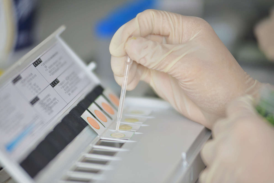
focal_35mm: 200
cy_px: 92
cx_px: 137
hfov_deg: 10.3
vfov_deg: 6.9
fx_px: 1522
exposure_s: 1/60
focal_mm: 200
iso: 100
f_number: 2.8
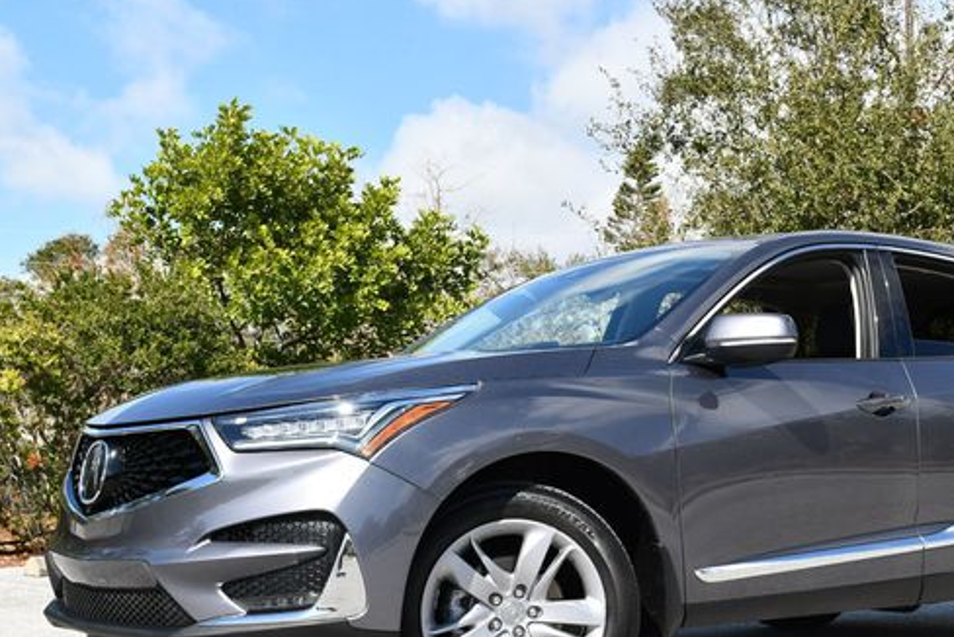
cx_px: 622
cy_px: 389
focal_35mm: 63
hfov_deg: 31.7
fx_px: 1670
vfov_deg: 21.6
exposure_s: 1/250
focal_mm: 24
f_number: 8
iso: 110
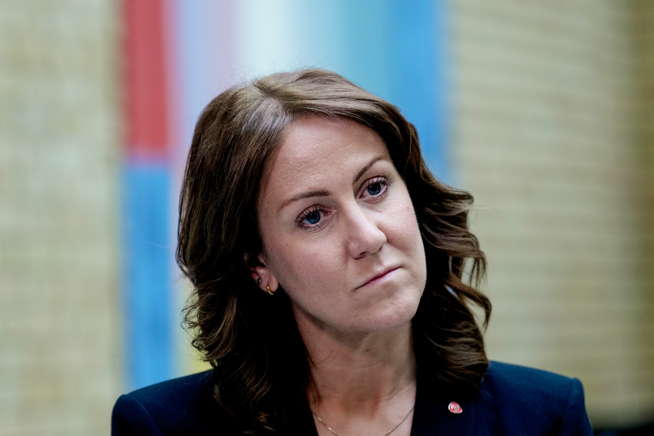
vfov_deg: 6.6
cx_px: 327
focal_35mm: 207
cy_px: 218
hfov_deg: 9.9
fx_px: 3760
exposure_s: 1/250
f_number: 2.8
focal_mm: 138
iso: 1250
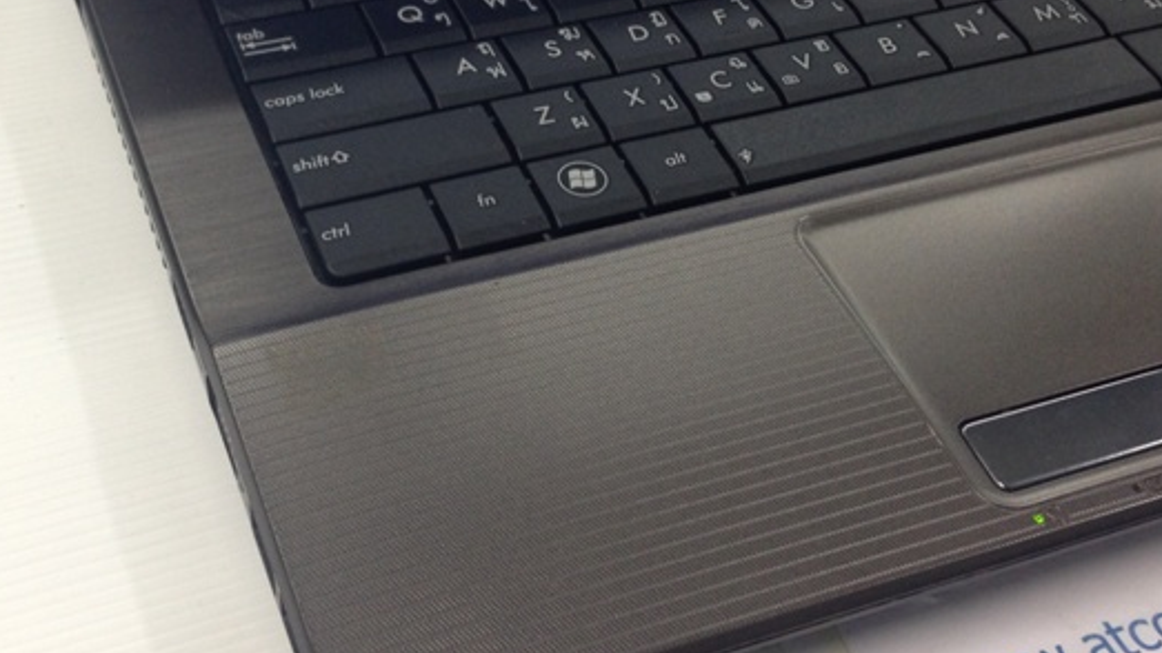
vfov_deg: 21.8
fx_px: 1694
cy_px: 275
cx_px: 504
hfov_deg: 37.8
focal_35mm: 55
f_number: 2.4
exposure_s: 1/20
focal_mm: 4.12
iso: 80
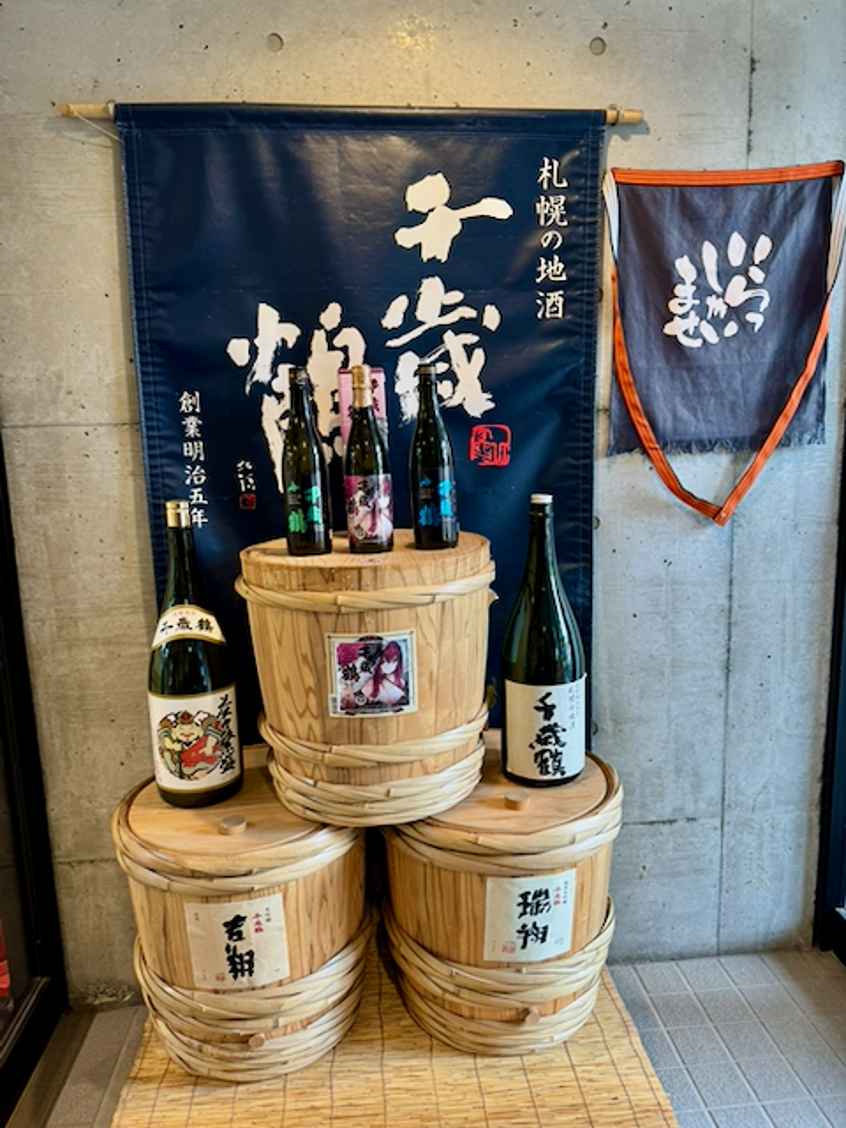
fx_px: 782
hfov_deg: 56.8
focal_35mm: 24
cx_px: 423
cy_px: 564
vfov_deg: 71.6
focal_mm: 6.76
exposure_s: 1/50
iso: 100
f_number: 1.78
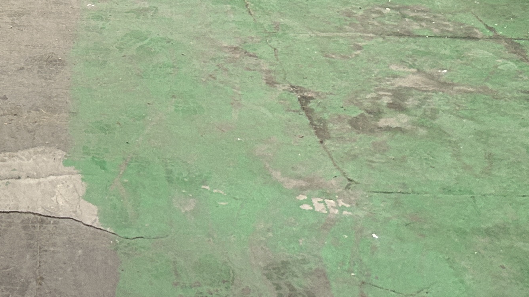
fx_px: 1206
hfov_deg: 23.6
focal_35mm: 86
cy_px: -284
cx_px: -14
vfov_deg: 12.5
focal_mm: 5.7
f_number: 1.5
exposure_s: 1/60
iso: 125
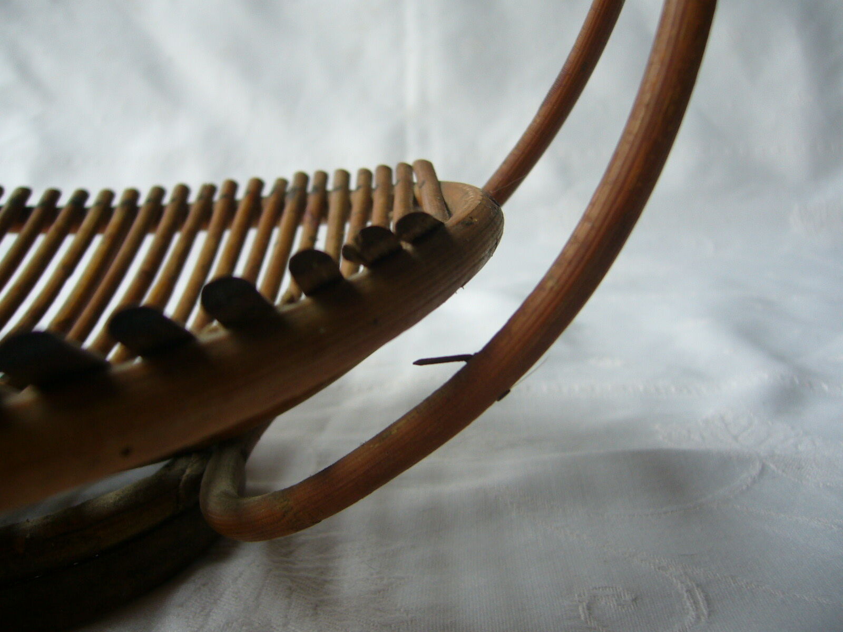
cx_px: 422
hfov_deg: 52.6
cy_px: 316
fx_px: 852
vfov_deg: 40.7
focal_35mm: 35
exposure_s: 1/25
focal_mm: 5.8
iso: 80
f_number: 2.8
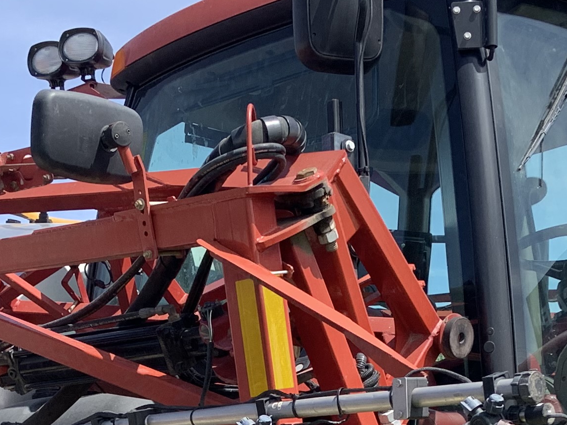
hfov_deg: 21.5
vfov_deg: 15.5
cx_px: 285
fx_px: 1491
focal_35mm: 91
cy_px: 533
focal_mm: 4.25
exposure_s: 1/1332
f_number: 1.8
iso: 25
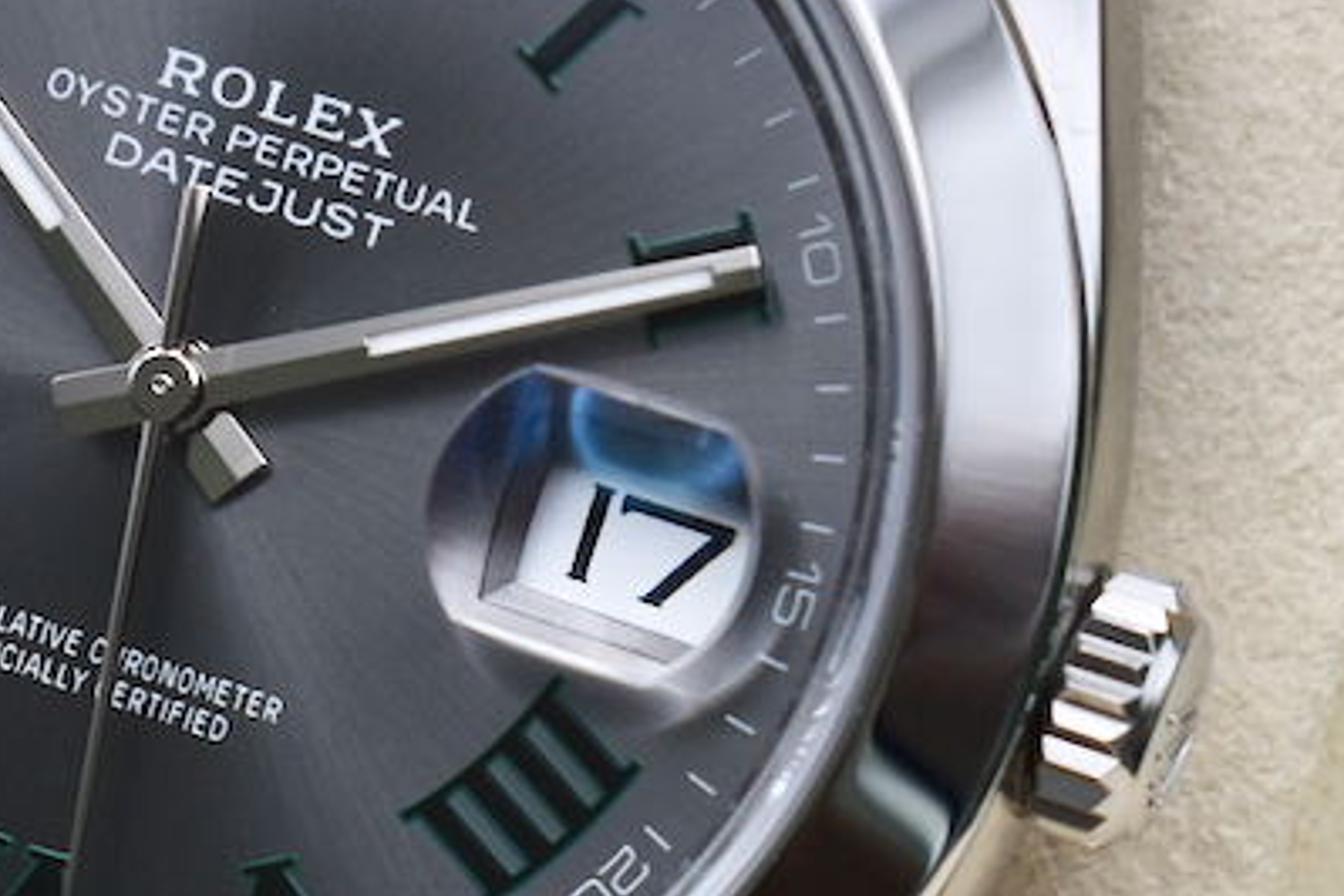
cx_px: 195
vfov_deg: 5.9
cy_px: 371
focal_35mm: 231
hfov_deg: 8.9
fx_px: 8623
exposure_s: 1/125
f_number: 8
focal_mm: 48
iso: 400
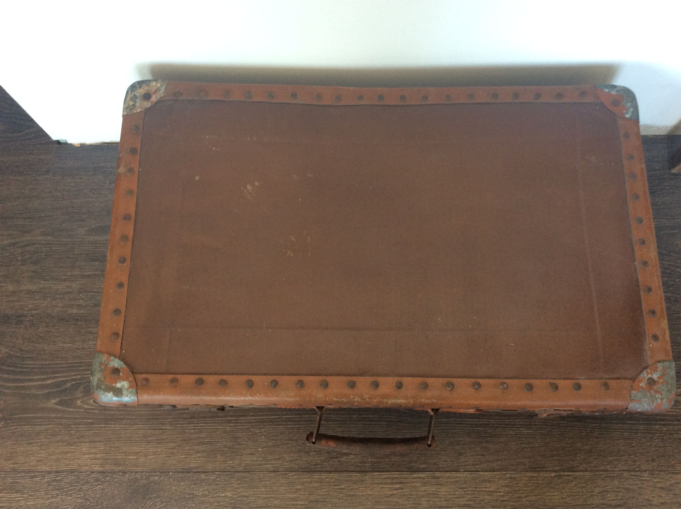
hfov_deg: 56.9
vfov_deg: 44.1
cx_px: 340
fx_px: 629
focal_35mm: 32
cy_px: 254
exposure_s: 1/25
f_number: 2.4
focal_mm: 3.3
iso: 80
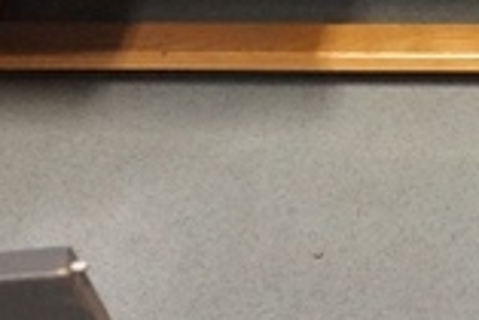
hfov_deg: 17.6
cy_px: -67
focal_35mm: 110
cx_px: 583
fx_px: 1465
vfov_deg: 12.2
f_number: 3.5
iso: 3200
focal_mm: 16
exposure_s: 1/160
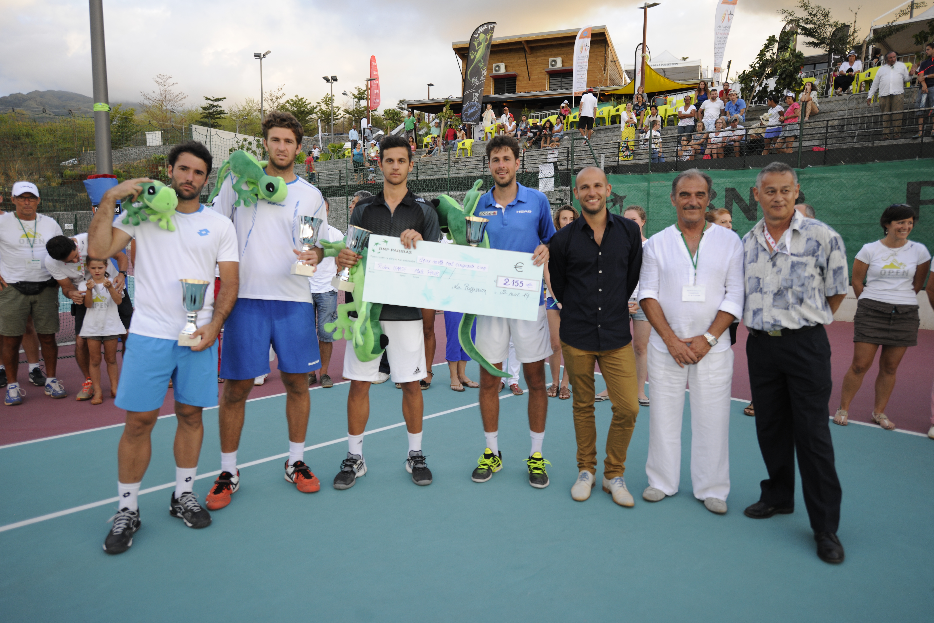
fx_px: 623
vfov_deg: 53.1
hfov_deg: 73.7
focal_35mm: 24
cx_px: 467
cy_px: 312
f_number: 2.8
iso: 400
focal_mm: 24
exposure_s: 1/320
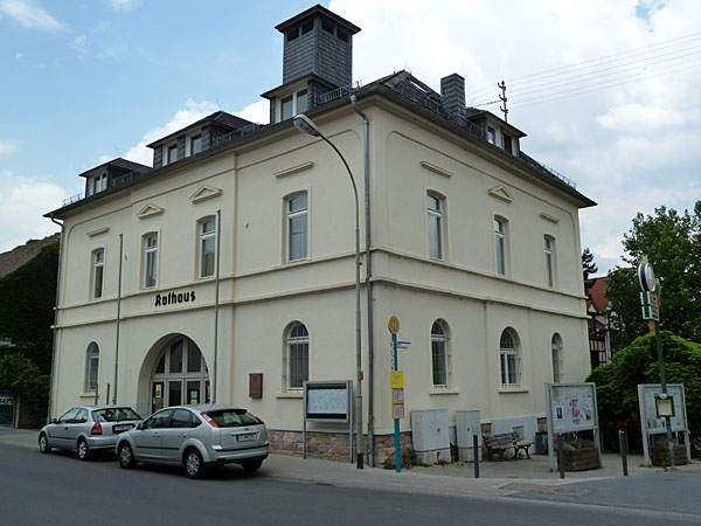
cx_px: 350
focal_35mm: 32
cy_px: 263
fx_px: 648
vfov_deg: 44.2
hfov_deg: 56.8
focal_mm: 5.3
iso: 125
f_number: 4.5
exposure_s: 1/400
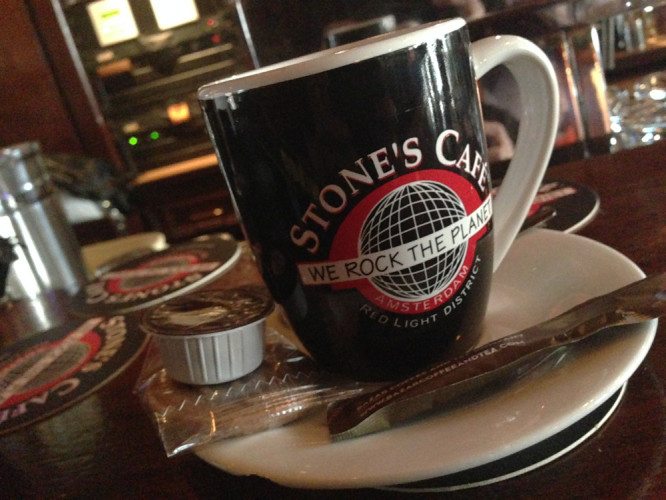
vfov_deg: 22.3
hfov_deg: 29.4
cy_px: 250
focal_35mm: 66
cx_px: 333
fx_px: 1270
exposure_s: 1/15
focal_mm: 4.12
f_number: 2.4
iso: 1600
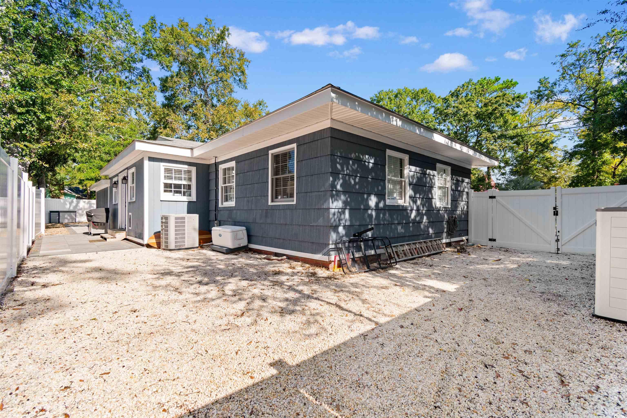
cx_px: 314
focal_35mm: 15
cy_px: 209
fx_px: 261
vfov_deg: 77.3
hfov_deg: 100.4
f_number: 5.6
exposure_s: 1/125
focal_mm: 10
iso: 100
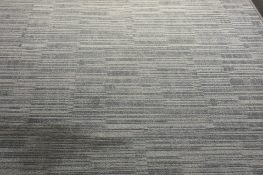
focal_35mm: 52
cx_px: 126
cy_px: 74
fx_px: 380
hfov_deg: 38.2
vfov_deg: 26.0
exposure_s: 1/15
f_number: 1.8
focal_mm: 3.99
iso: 64
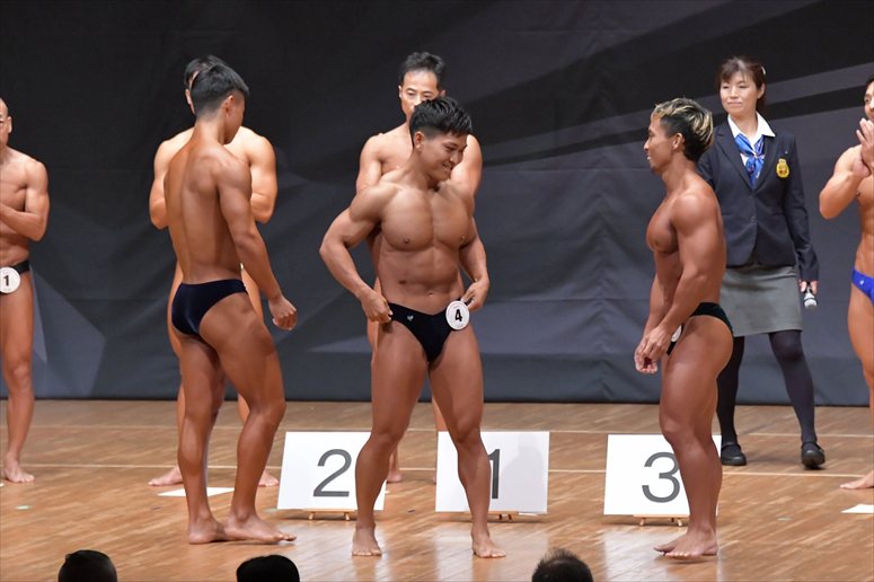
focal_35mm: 255
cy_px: 291
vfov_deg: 5.4
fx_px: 6188
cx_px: 437
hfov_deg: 8.1
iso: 8000
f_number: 5.6
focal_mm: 170
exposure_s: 1/400
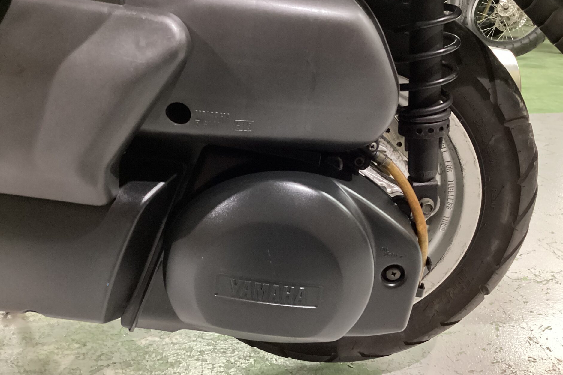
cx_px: 288
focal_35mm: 33
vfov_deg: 40.0
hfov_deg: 57.2
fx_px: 516
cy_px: 183
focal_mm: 3.3
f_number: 2.4
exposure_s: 1/30
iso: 320
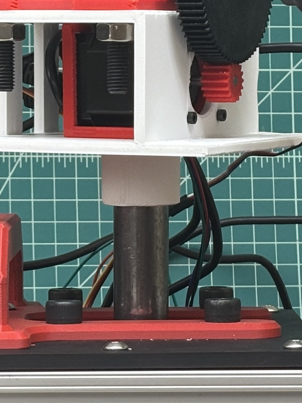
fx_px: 2037
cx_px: 207
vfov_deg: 11.3
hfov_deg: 8.5
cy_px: 332
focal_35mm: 175
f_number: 1.6
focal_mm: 5.96
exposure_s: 1/60
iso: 80
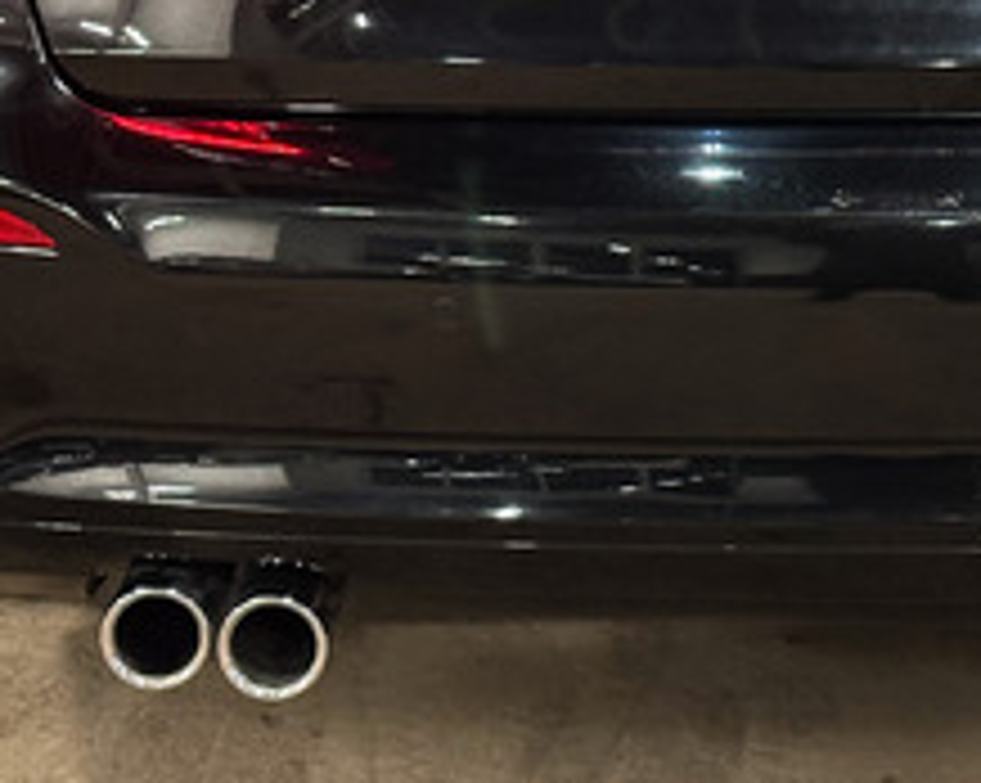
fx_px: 4061
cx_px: 886
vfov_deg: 10.7
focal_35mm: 140
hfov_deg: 13.6
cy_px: -284
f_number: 1.8
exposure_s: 1/35
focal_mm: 6.86
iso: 200
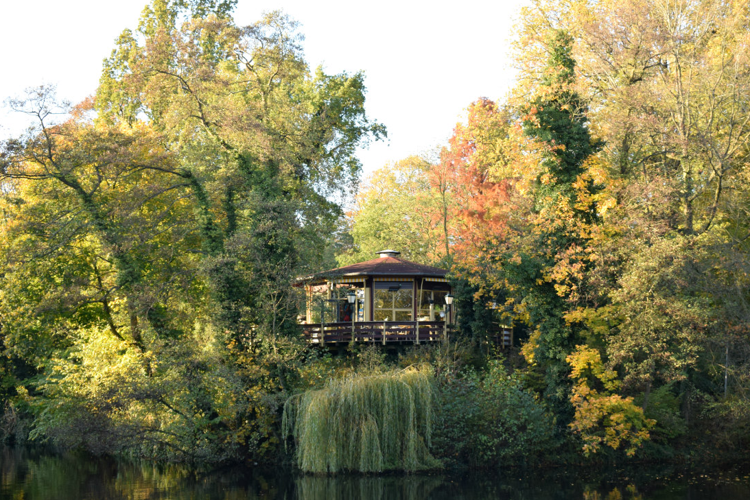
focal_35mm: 56
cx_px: 409
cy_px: 244
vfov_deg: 24.2
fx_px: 1167
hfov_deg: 35.6
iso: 400
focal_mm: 34
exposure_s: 1/160
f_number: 6.3
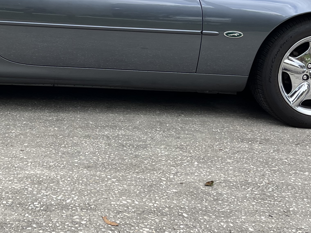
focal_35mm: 69
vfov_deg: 20.9
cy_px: 33
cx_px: 66
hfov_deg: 27.6
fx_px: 620
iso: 50
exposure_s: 1/967
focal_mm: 5.1
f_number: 1.6
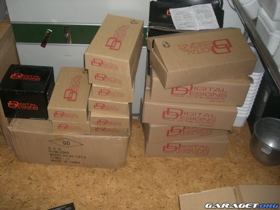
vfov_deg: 37.7
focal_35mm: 38
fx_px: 307
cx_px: 140
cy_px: 105
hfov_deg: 49.0
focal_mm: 6.2
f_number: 2.7
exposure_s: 1/60
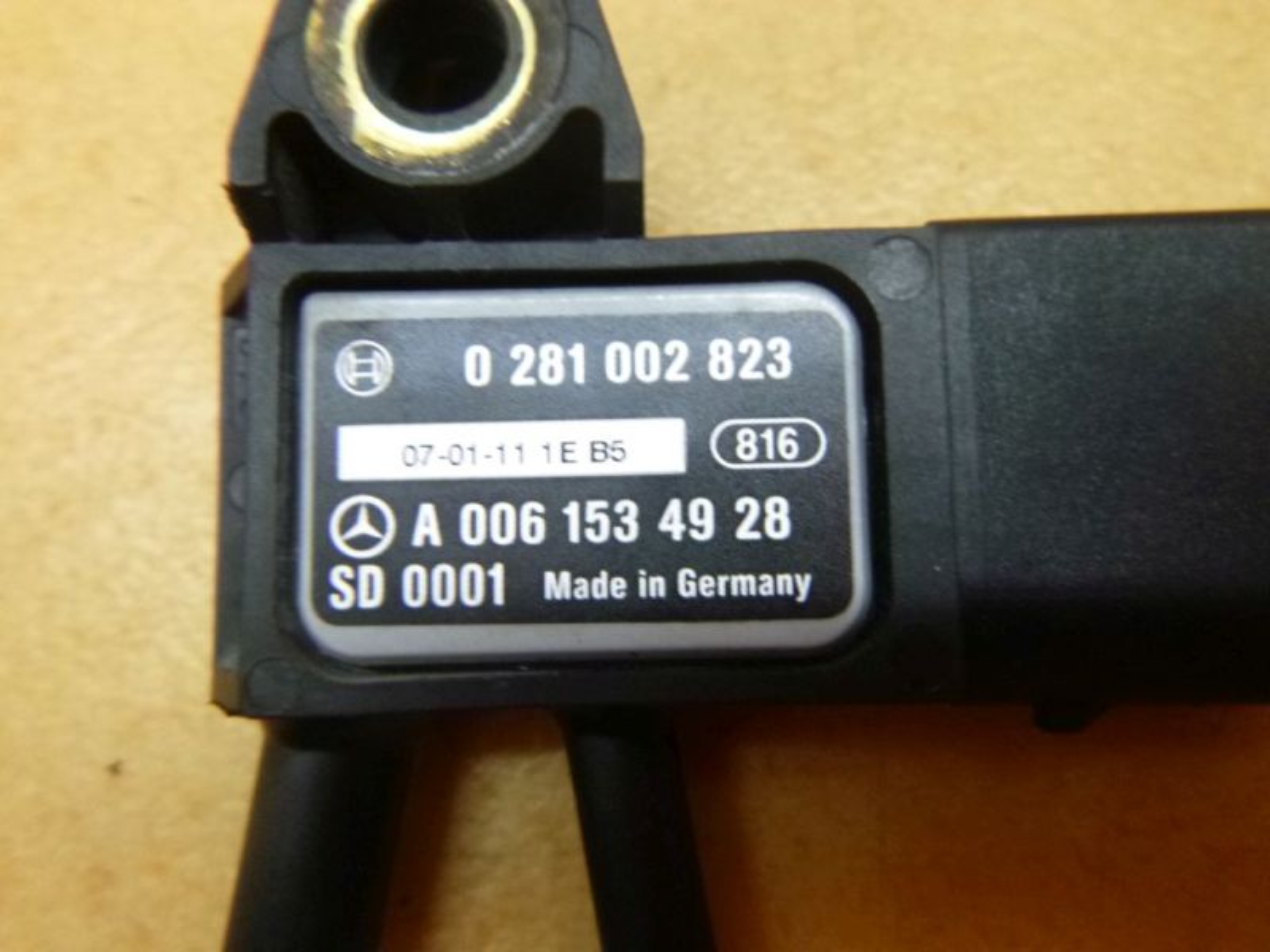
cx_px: 635
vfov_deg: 54.9
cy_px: 476
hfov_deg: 69.4
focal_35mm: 25
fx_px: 917
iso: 400
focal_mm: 4.5
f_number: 3.9
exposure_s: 1/25
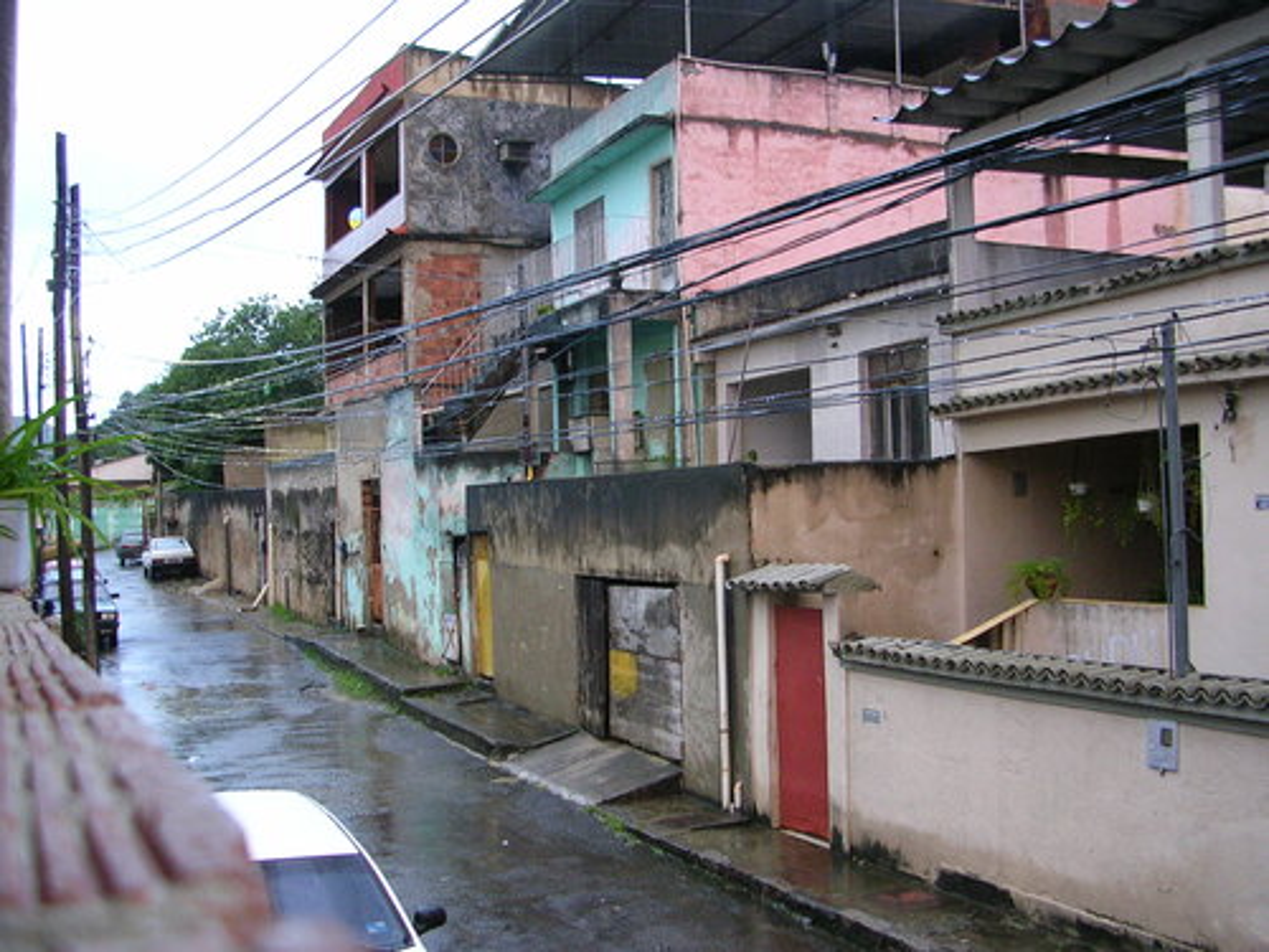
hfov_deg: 49.0
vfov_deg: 37.7
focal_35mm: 38
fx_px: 1393
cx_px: 634
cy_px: 476
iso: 141
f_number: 2.8
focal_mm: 5.8
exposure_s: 1/5.2
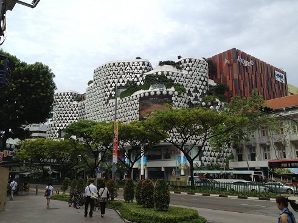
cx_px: 149
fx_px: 301
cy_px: 112
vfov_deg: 40.7
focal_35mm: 35
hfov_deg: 52.6
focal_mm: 4.28
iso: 50
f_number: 2.4
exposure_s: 1/1623
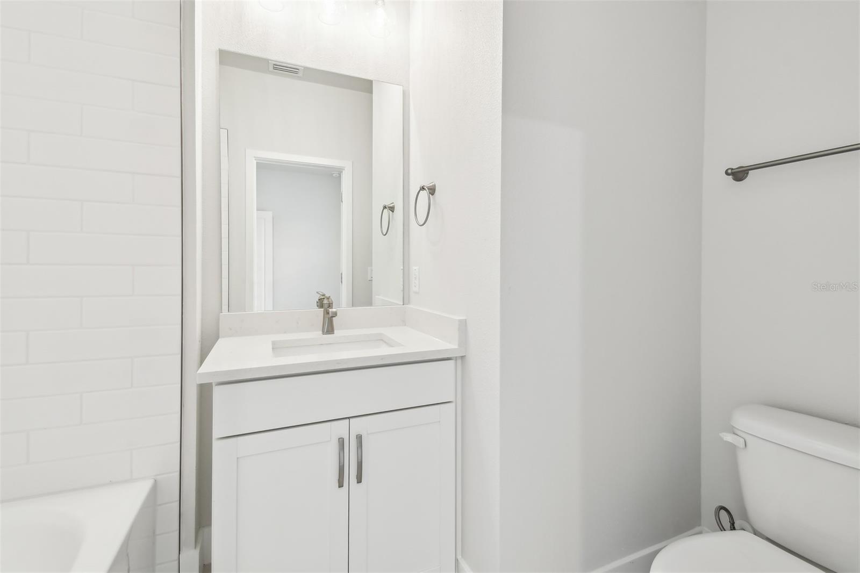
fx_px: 358
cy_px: 286
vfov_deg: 77.3
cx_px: 430
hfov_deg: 100.4
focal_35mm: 15
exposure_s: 1/6
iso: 100
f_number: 7.1
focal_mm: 10
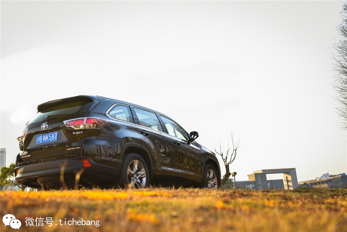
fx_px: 463
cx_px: 174
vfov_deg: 28.1
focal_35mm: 48
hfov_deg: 41.1
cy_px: 116
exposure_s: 1/125
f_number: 4.5
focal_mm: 48
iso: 200
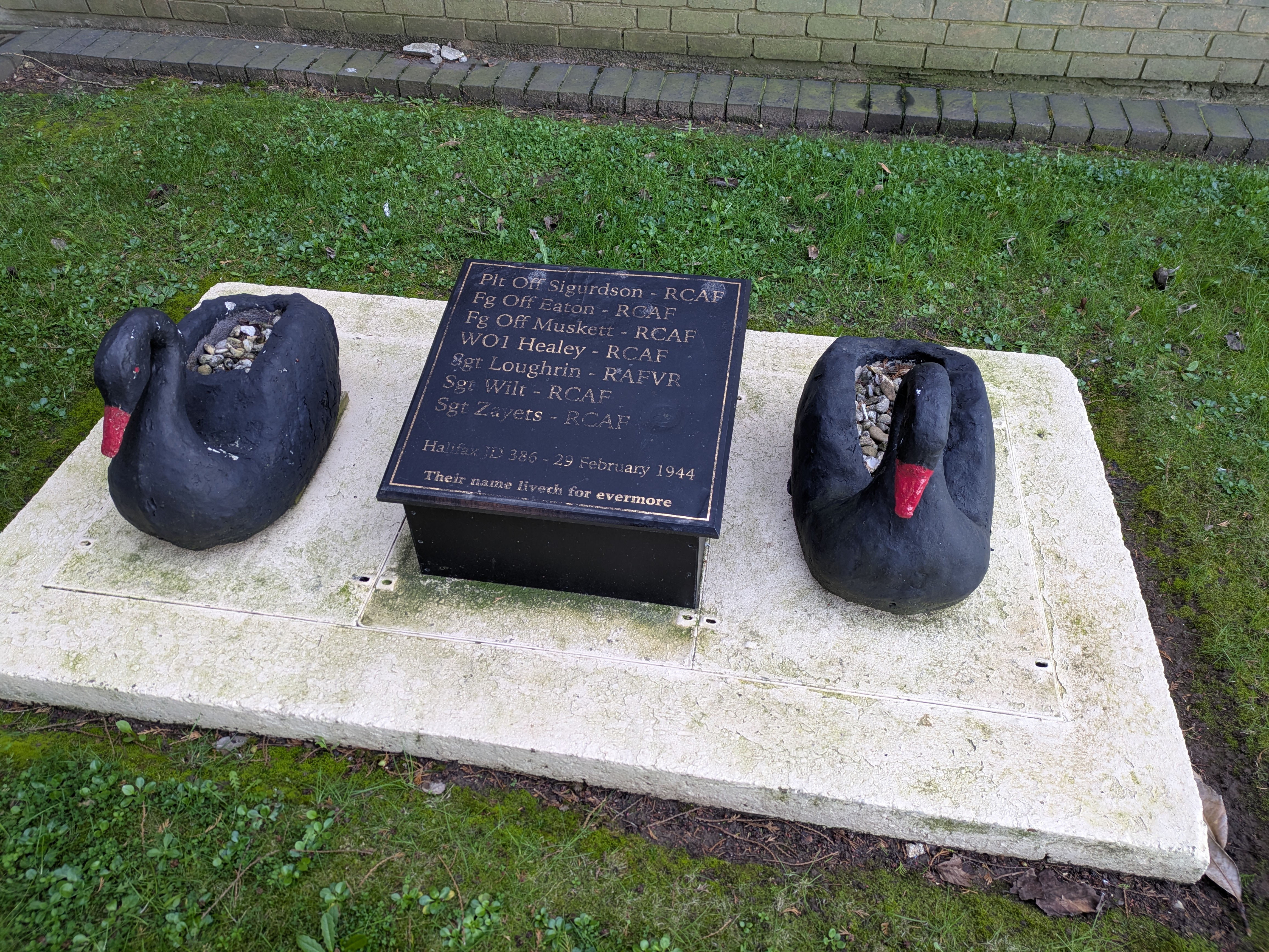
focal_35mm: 25
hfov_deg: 69.4
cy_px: 476
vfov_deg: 54.9
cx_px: 634
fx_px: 917
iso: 81
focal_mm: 5.43
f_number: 1.89
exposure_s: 1/100
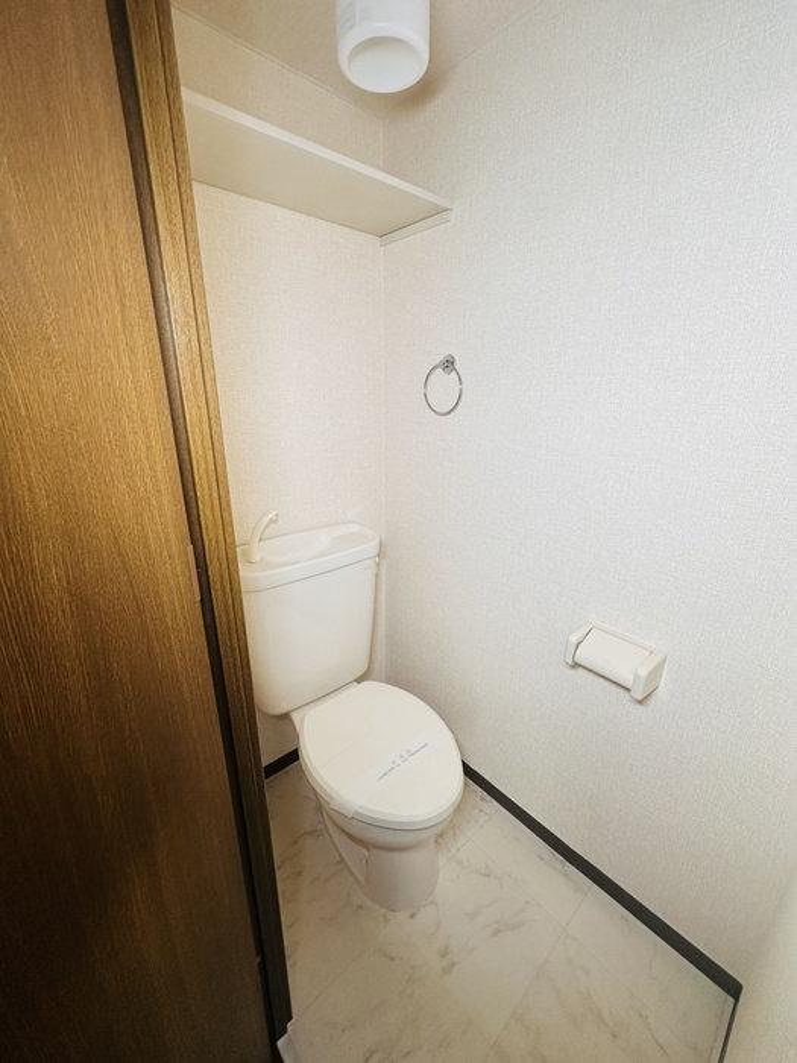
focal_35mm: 14
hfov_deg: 85.7
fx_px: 430
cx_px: 398
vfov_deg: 102.1
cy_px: 532
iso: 100
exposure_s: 1/99
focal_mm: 2.22
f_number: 2.2
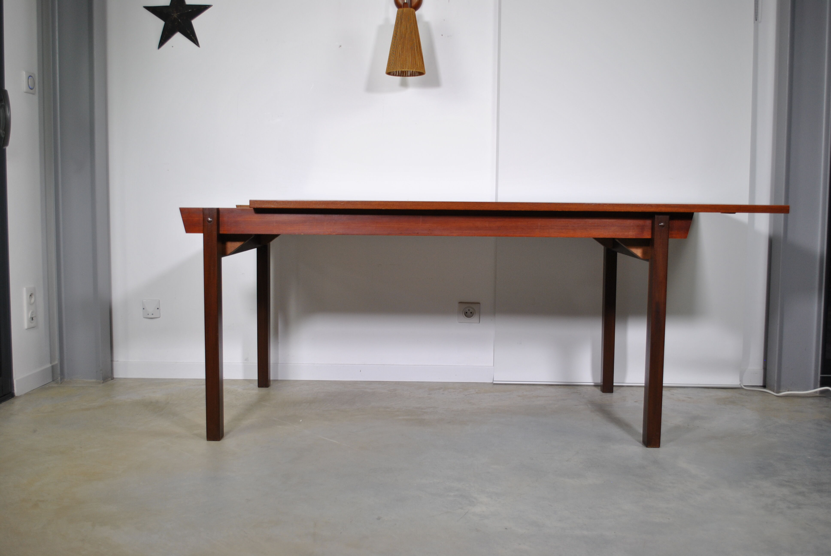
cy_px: 278
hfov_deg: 53.1
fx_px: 832
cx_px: 416
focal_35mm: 36
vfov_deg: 37.0
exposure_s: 1/25
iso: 200
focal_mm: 24
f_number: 4.5
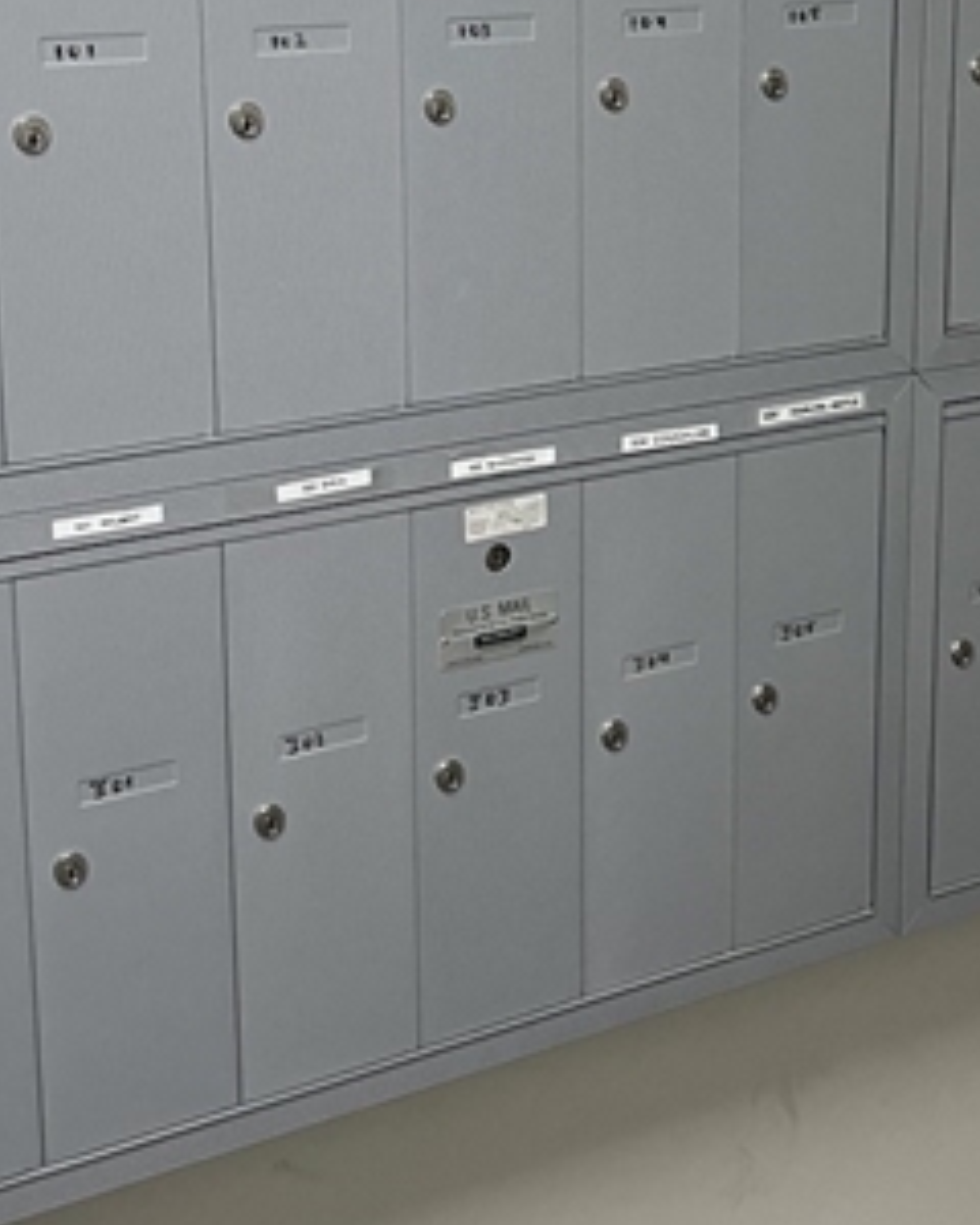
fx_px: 2357
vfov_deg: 28.7
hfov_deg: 23.3
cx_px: 710
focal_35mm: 65
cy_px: 294
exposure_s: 1/60
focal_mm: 5.1
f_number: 1.6
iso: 160
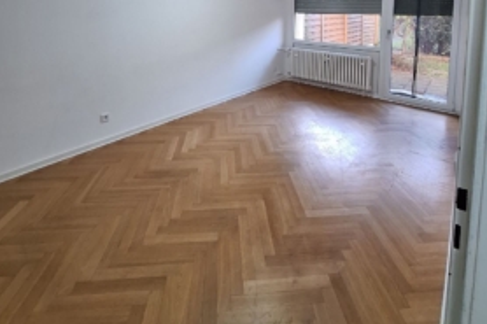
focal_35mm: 19
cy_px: 26
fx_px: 257
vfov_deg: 55.1
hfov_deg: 86.9
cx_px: 250
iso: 200
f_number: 2.2
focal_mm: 1.74
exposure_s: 1/50
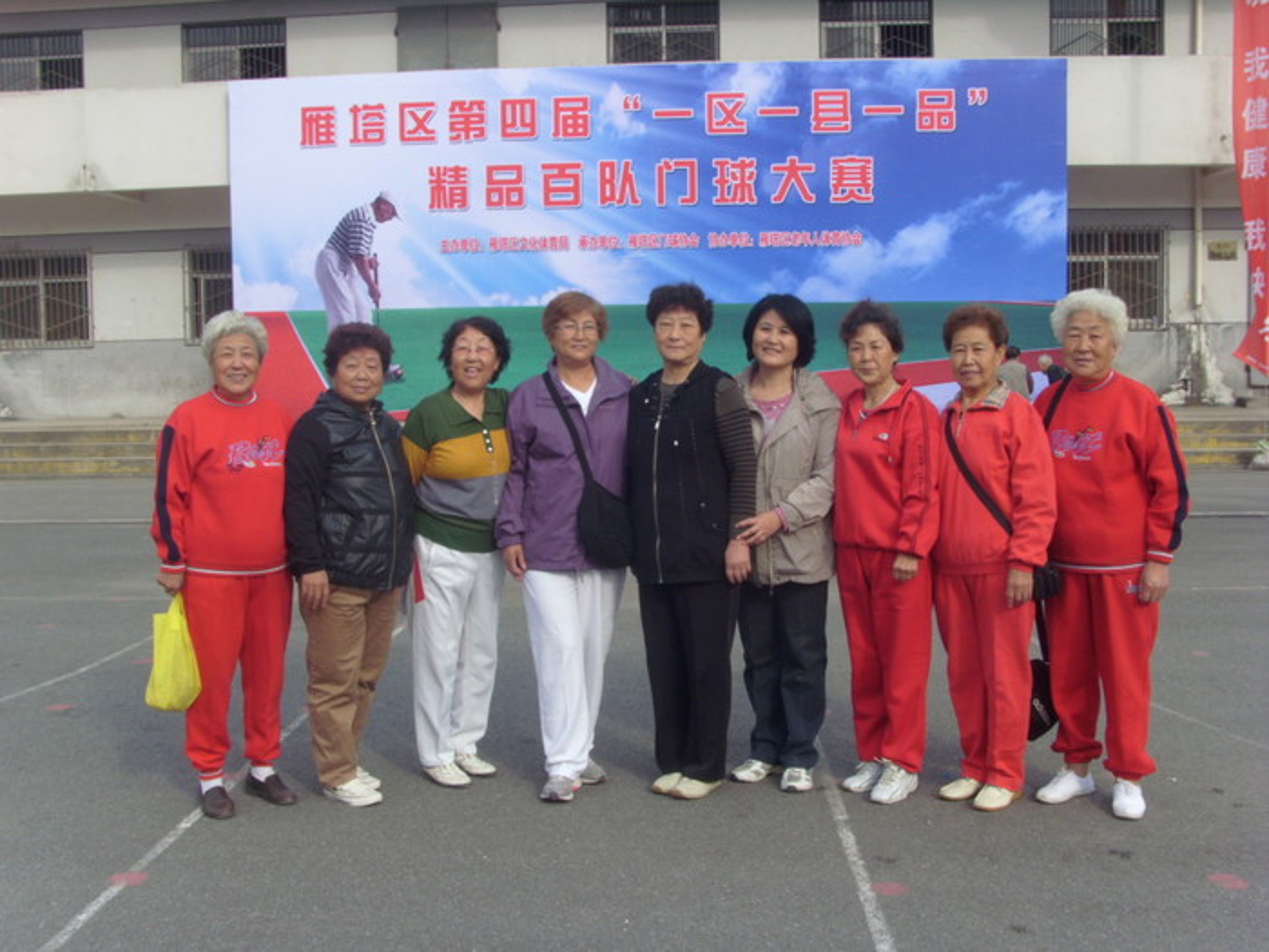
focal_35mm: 36
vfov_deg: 39.7
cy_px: 476
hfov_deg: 51.4
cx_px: 634
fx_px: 1320
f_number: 5.5
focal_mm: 6
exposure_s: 1/250
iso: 80
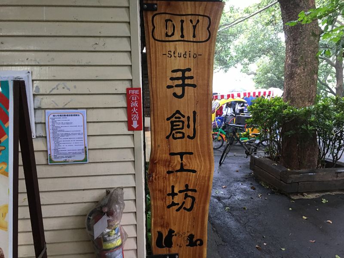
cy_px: 129
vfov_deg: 48.2
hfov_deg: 61.7
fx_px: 288
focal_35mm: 29
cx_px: 172
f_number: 2.2
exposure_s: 1/10
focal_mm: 4.15
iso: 80
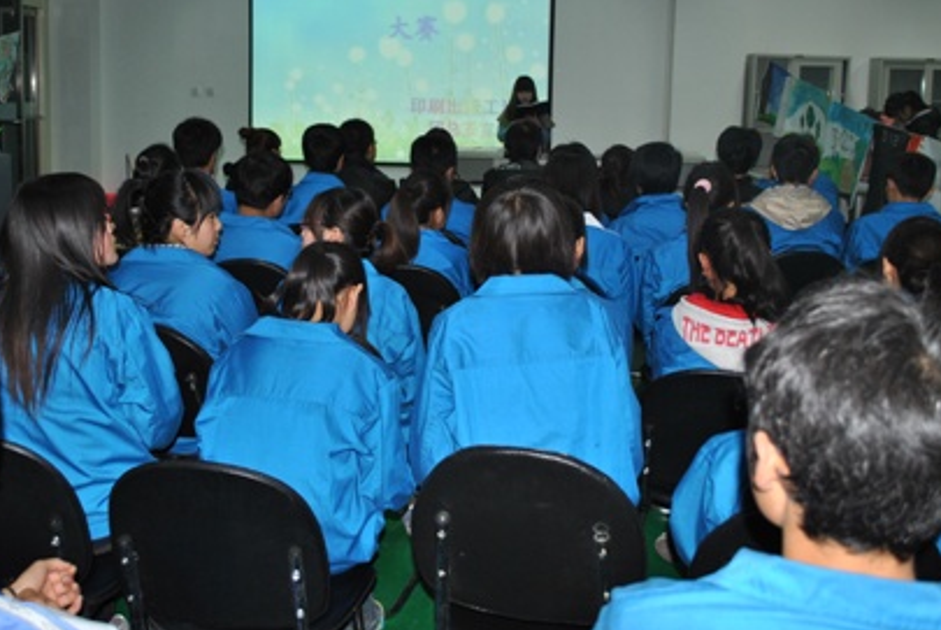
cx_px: 414
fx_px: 1047
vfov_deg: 33.3
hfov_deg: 48.3
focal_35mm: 40
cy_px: 231
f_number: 3.8
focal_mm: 20
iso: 200
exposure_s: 1/60
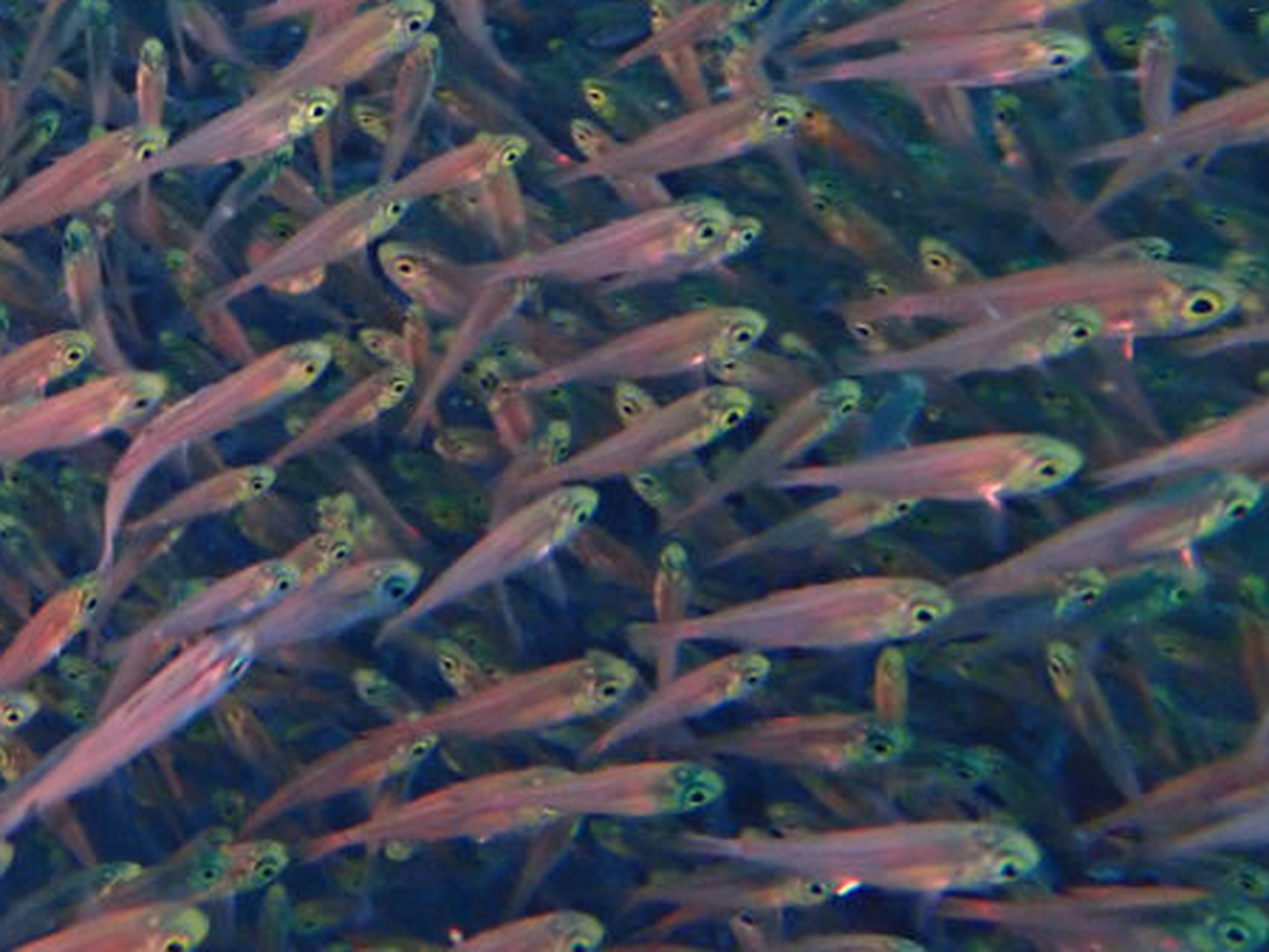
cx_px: 51
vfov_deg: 24.5
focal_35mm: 57
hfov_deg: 31.6
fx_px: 2090
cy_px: 3
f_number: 2.8
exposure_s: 1/60
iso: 500
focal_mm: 4.5
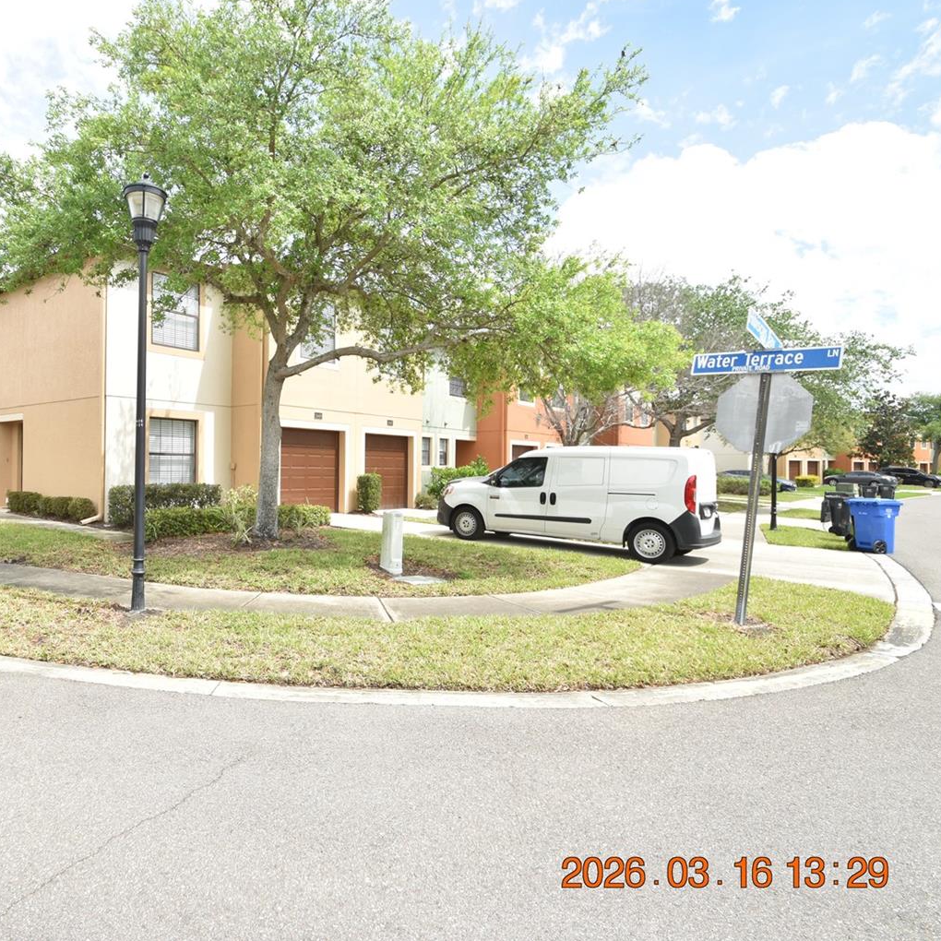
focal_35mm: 20
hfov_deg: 71.9
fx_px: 615
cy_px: 455
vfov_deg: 74.8
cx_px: 290
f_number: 9.5
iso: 200
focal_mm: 10
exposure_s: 1/350
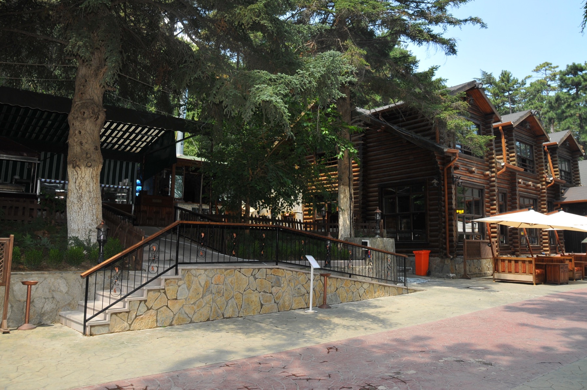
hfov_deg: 67.5
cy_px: 195
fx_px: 440
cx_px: 294
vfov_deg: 47.8
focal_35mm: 27
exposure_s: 1/250
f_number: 8
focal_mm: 18
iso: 400
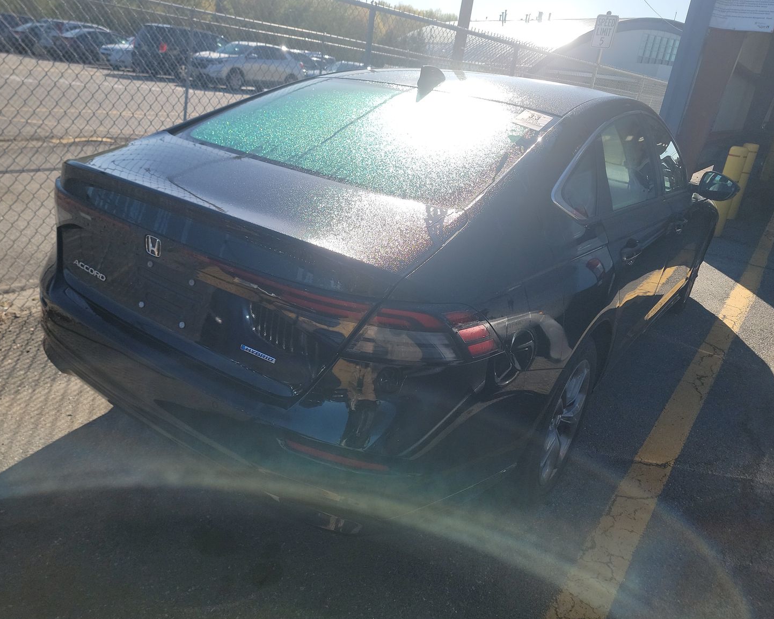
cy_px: 304
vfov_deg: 54.9
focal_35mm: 26
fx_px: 595
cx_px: 356
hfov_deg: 65.9
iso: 50
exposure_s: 1/840
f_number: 1.8
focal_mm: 6.7
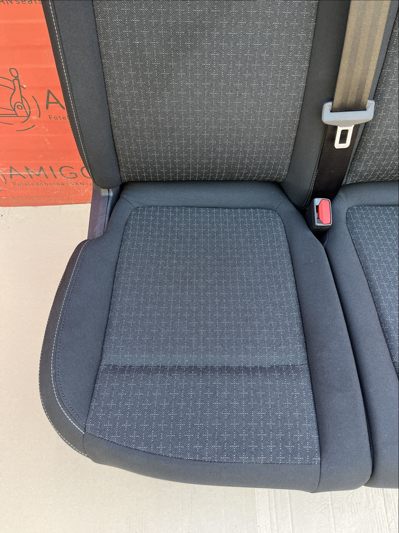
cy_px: 266
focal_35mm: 26
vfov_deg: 67.3
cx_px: 200
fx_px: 400
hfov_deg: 53.1
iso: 100
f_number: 1.6
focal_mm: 5.1
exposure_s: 1/121
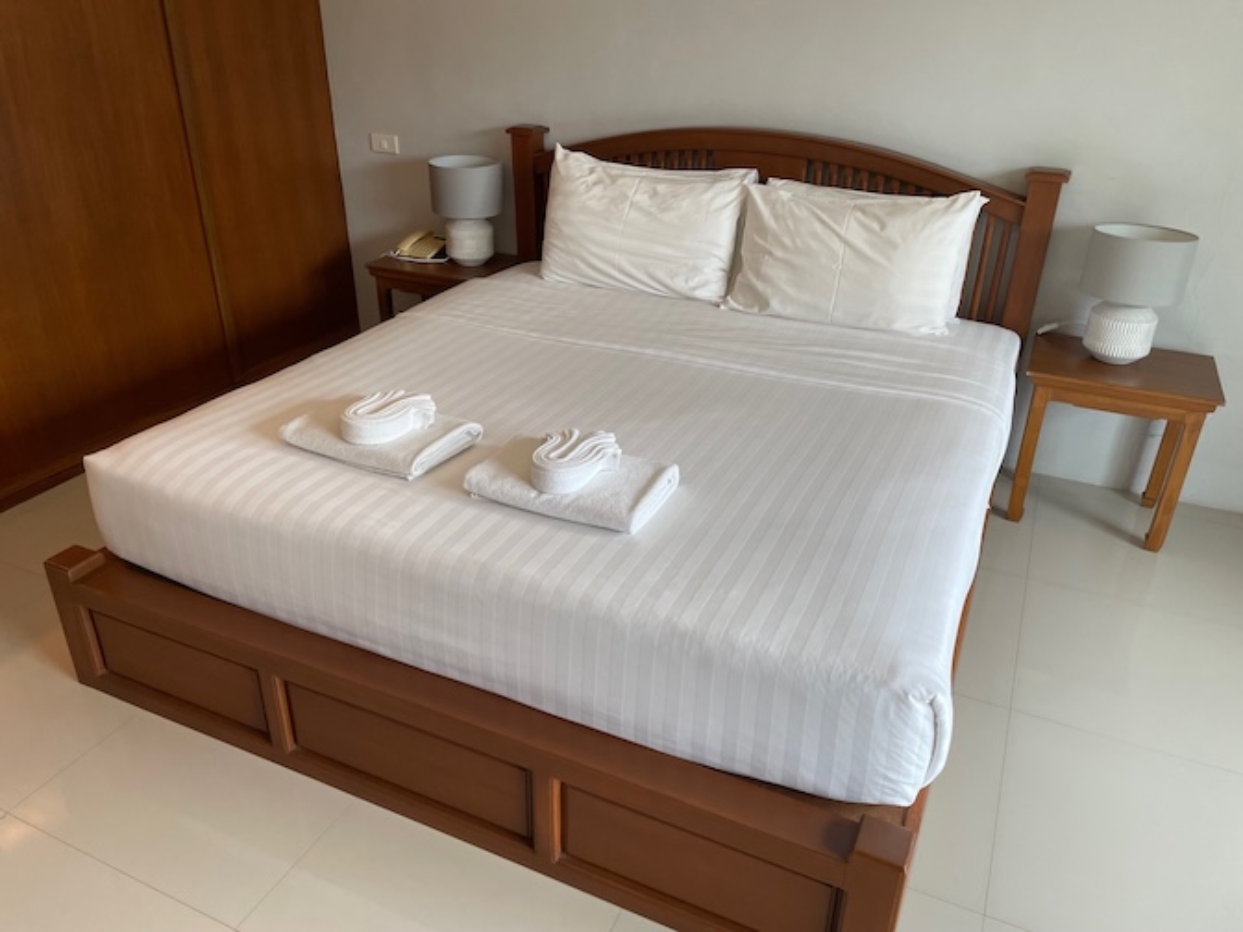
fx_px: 934
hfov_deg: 67.3
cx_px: 622
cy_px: 466
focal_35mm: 26
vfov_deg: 53.1
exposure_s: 1/100
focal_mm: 4.2
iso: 80
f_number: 1.6
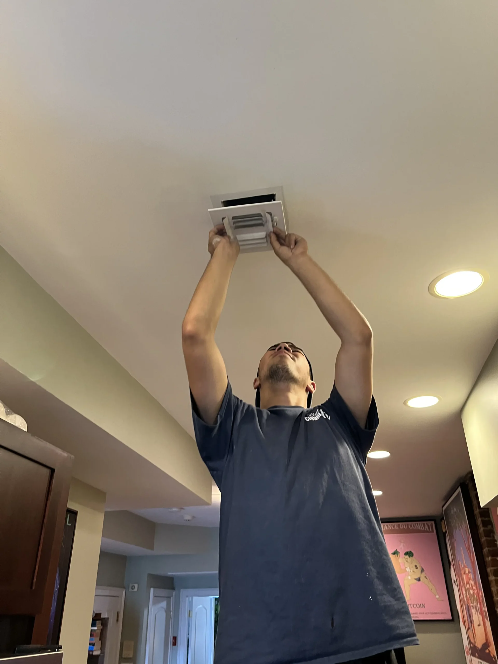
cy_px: 332
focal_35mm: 26
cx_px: 249
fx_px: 499
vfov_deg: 67.3
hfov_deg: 53.1
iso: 320
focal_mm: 5.7
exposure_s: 1/60
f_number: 1.5
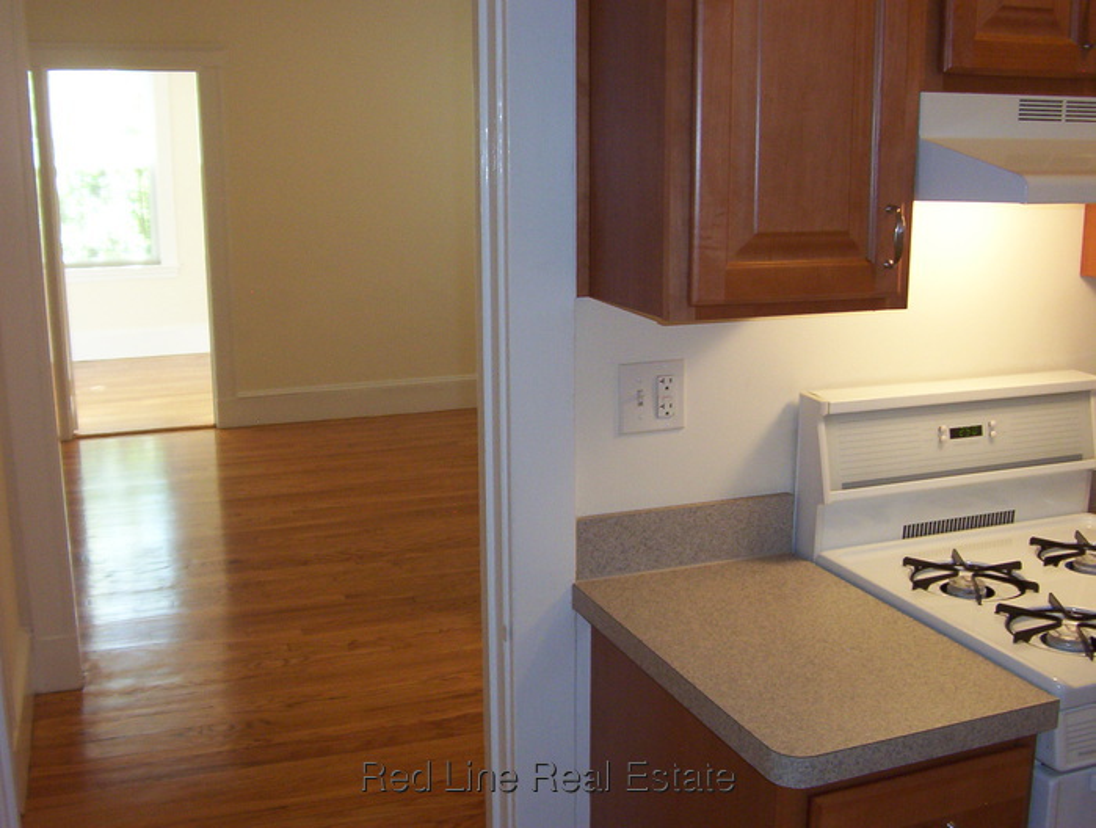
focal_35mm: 36
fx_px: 1143
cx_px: 548
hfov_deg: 51.2
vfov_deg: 39.8
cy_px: 414
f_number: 2.76
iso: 140
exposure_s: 1/30
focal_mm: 5.54
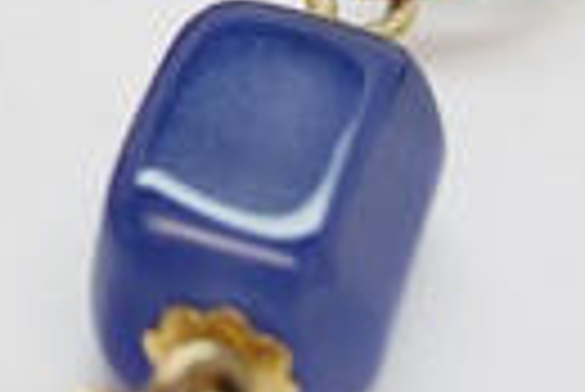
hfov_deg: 9.0
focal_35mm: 221
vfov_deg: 6.1
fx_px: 3595
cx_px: -410
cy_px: -284
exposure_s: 1/125
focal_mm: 32
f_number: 5.6
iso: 200
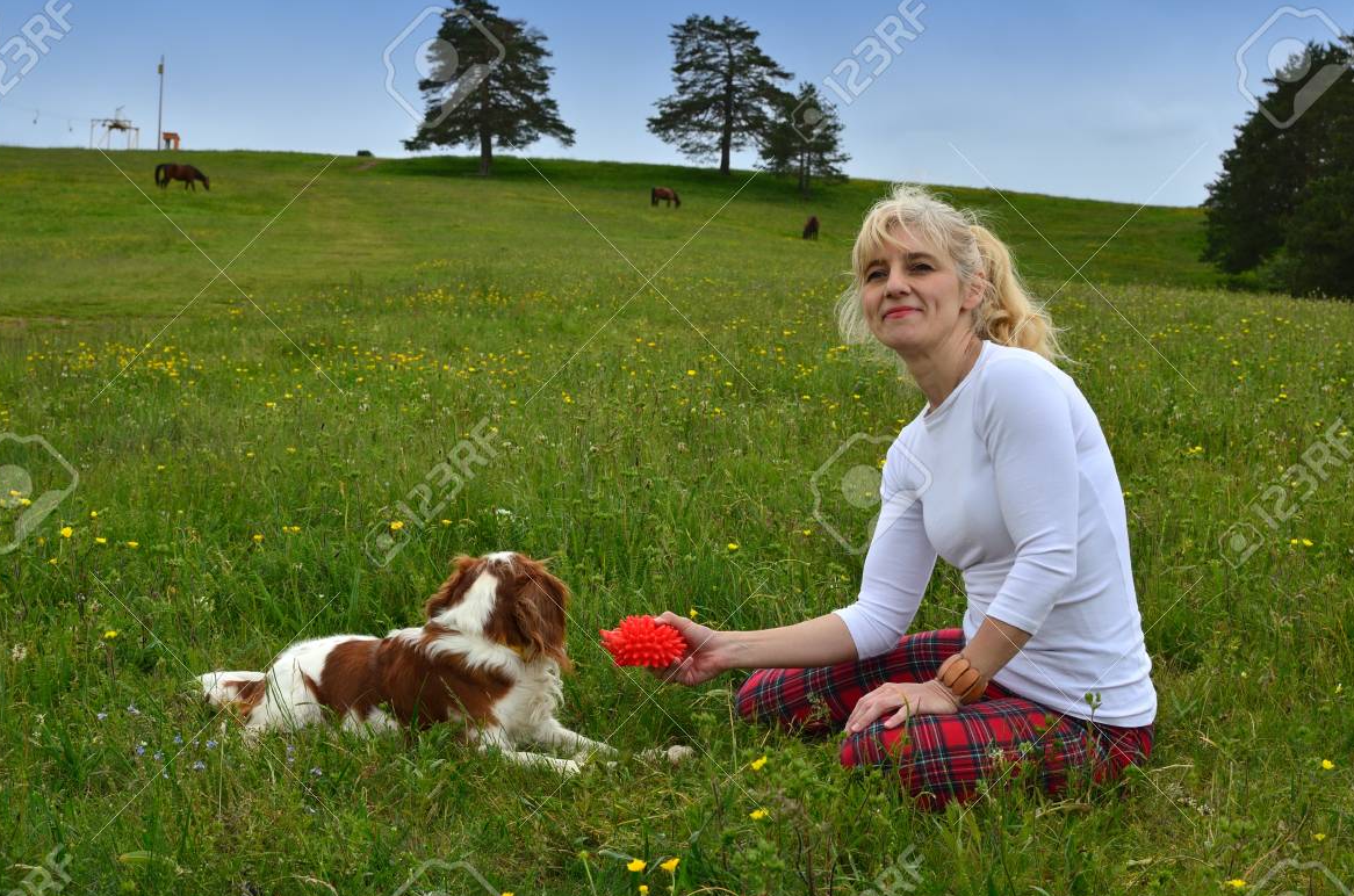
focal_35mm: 59
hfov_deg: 34.2
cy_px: 443
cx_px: 648
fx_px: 2198
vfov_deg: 23.1
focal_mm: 35
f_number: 8
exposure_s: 1/200
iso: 100
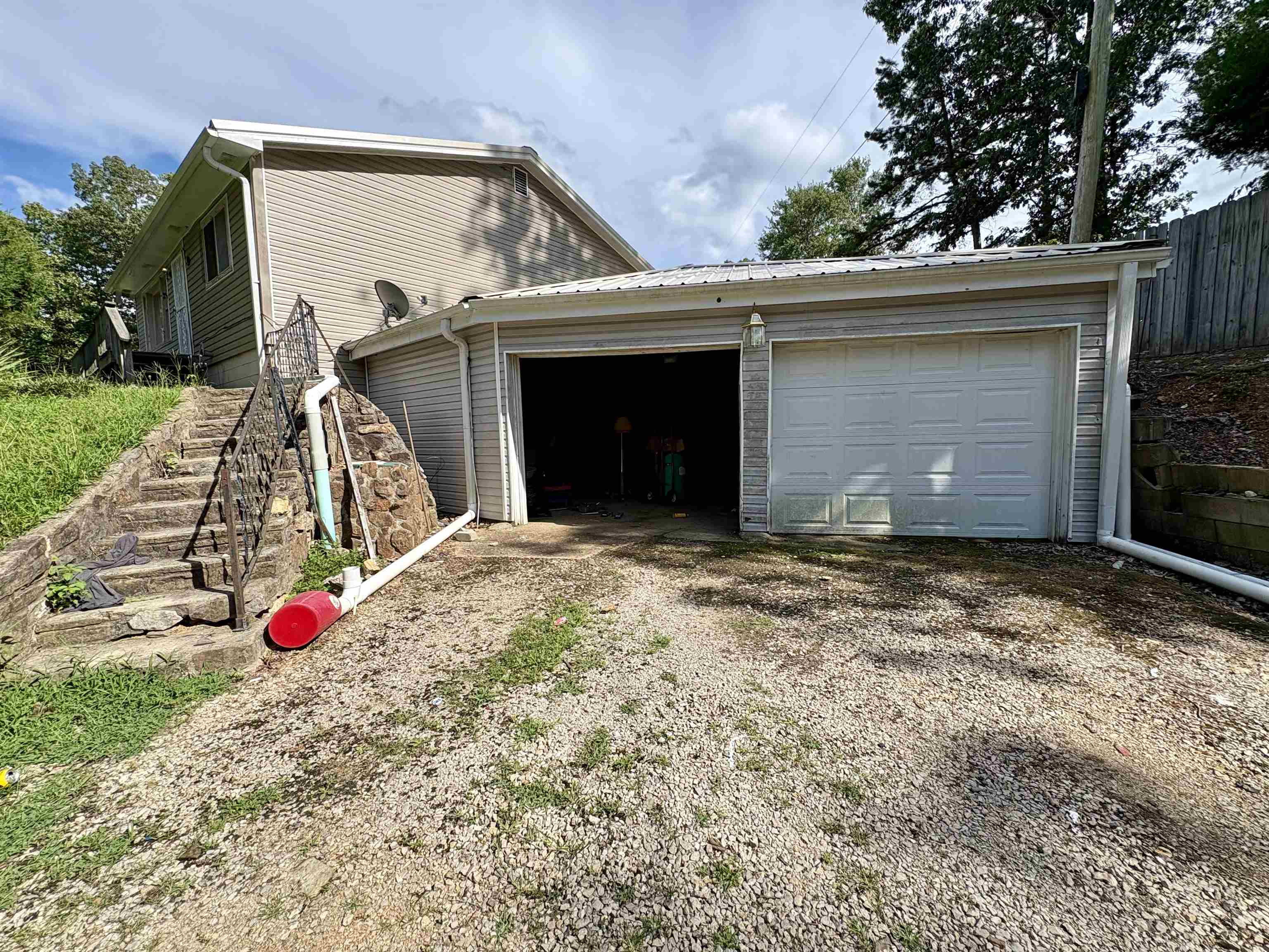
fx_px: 513
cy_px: 476
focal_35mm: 14
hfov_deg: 102.1
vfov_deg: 85.7
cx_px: 634
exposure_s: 1/1048
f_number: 2.2
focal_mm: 2.22
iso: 50
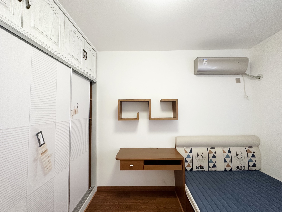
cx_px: 141
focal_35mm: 14
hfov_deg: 102.1
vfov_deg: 85.7
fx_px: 114
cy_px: 106
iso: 320
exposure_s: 1/76
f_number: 2.2
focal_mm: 2.22
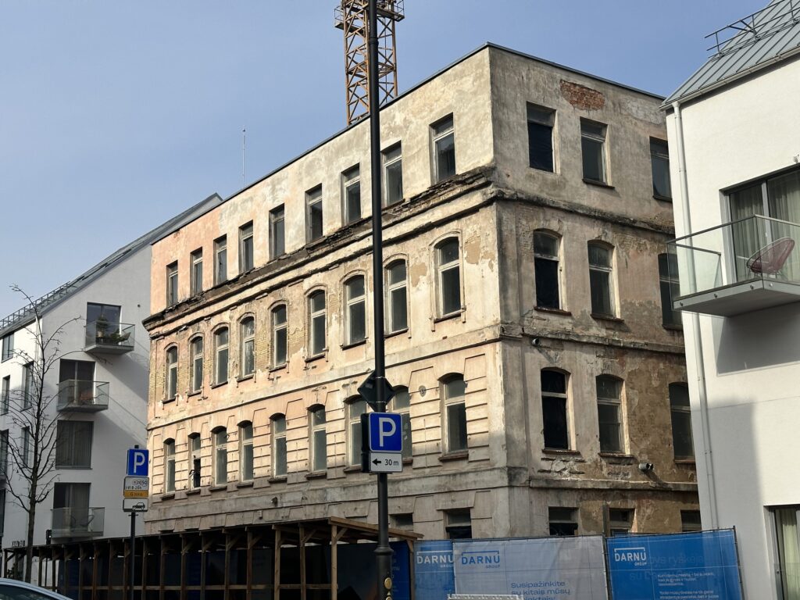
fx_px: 1109
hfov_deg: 39.7
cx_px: 400
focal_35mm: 48
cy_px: 300
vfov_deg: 30.3
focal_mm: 6.86
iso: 64
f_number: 1.78
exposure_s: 1/5263
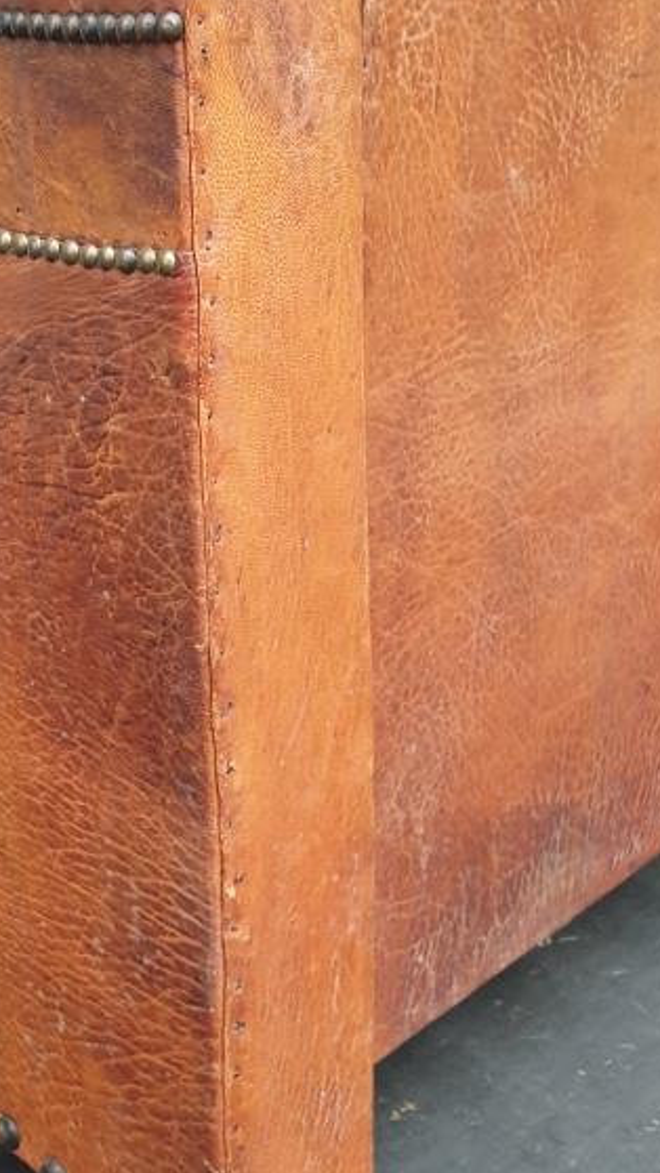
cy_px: 349
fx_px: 1617
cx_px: 67
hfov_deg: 22.5
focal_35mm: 52
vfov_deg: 39.2
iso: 200
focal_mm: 4.3
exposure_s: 1/50
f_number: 2.4
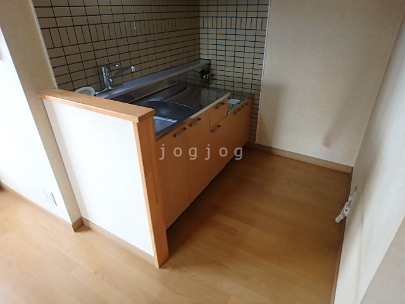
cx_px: 202
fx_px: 246
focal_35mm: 21
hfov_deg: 79.0
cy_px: 152
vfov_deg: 63.4
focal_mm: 3.7
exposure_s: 1/30
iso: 250
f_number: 3.5
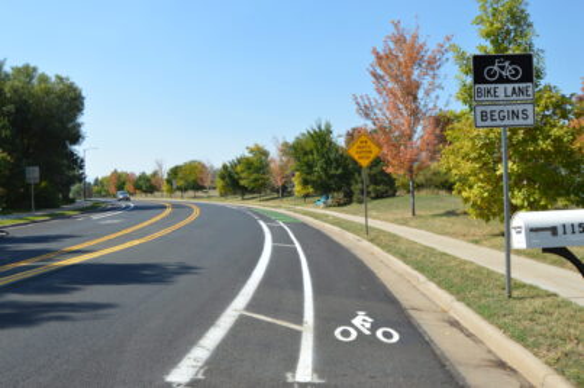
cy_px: 194
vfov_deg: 39.9
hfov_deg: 57.3
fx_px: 535
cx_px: 292
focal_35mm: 33
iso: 100
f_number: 7.1
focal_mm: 22
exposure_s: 1/200
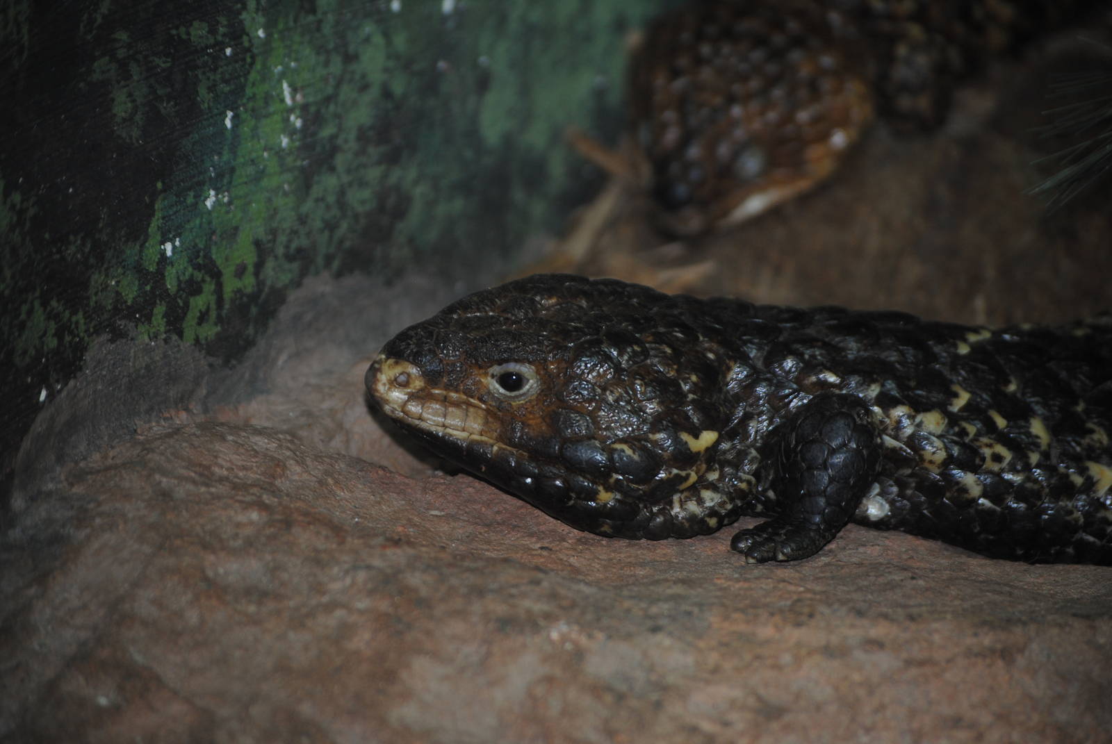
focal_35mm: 147
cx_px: 556
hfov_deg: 13.9
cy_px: 372
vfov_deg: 9.4
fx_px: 4546
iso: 200
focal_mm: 98
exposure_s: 1/60
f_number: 4.5
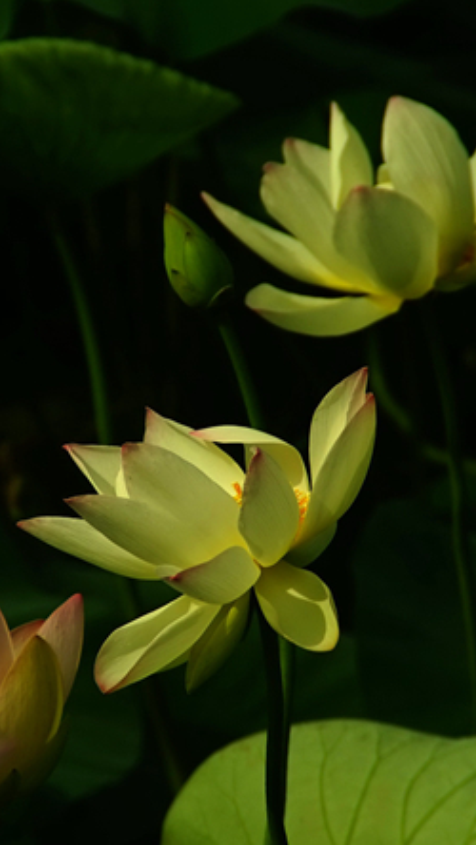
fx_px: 14282
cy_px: 445
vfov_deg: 3.4
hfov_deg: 1.9
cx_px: 179
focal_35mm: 637
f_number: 6.3
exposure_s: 1/200
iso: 100
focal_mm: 200
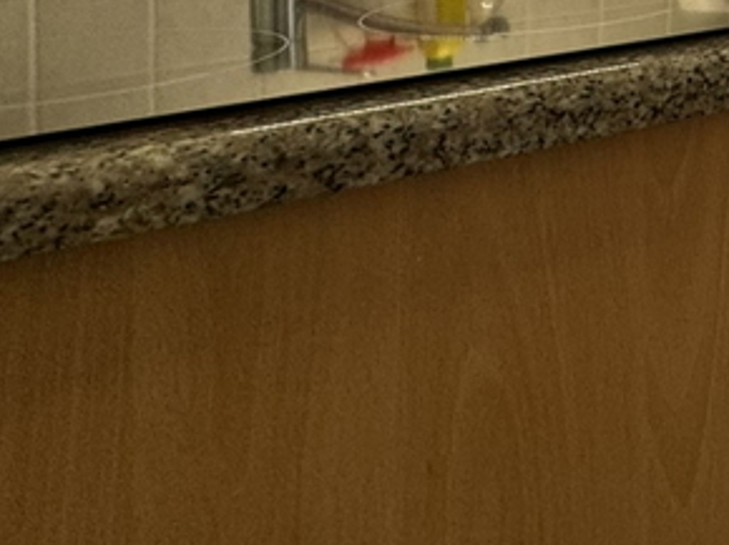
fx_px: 1220
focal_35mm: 58
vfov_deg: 21.9
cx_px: 1169
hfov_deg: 23.9
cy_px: -216
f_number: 2.2
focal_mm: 2.22
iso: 80
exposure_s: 1/100
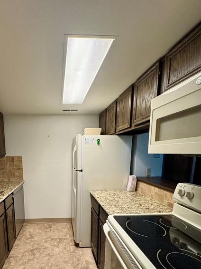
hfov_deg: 66.6
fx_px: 147
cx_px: 65
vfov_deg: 82.4
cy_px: 175
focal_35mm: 19
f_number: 2.2
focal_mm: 2.22
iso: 200
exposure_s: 1/120
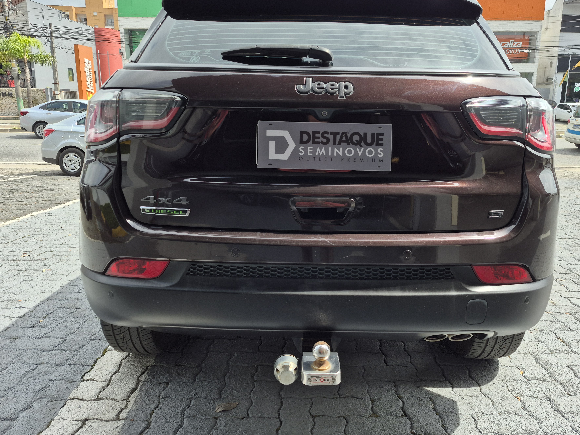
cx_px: 312
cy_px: 192
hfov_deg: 67.2
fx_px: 436
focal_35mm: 26
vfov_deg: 52.9
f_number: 1.8
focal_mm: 5.4
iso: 25
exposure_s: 1/870
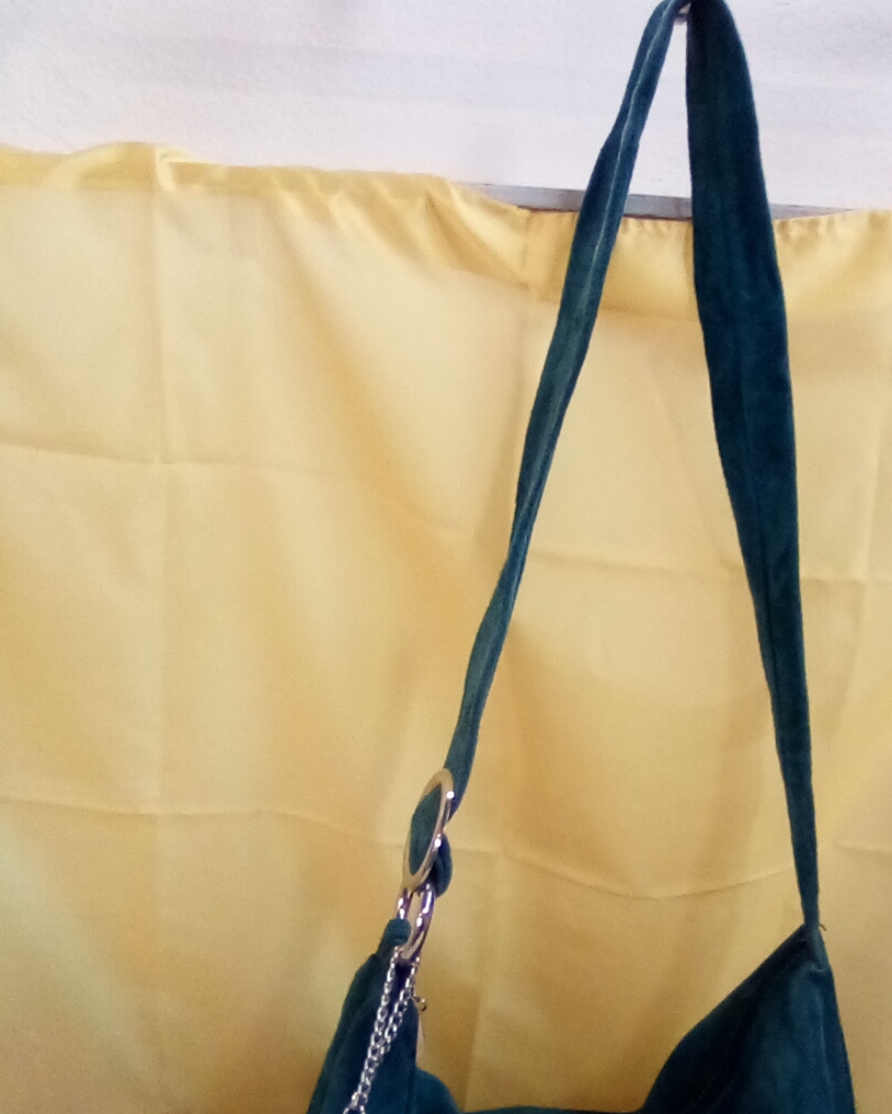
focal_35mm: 43
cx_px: 625
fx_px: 1419
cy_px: 748
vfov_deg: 42.3
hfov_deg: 34.4
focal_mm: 2.27
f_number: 2.2
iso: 117
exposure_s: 1/25
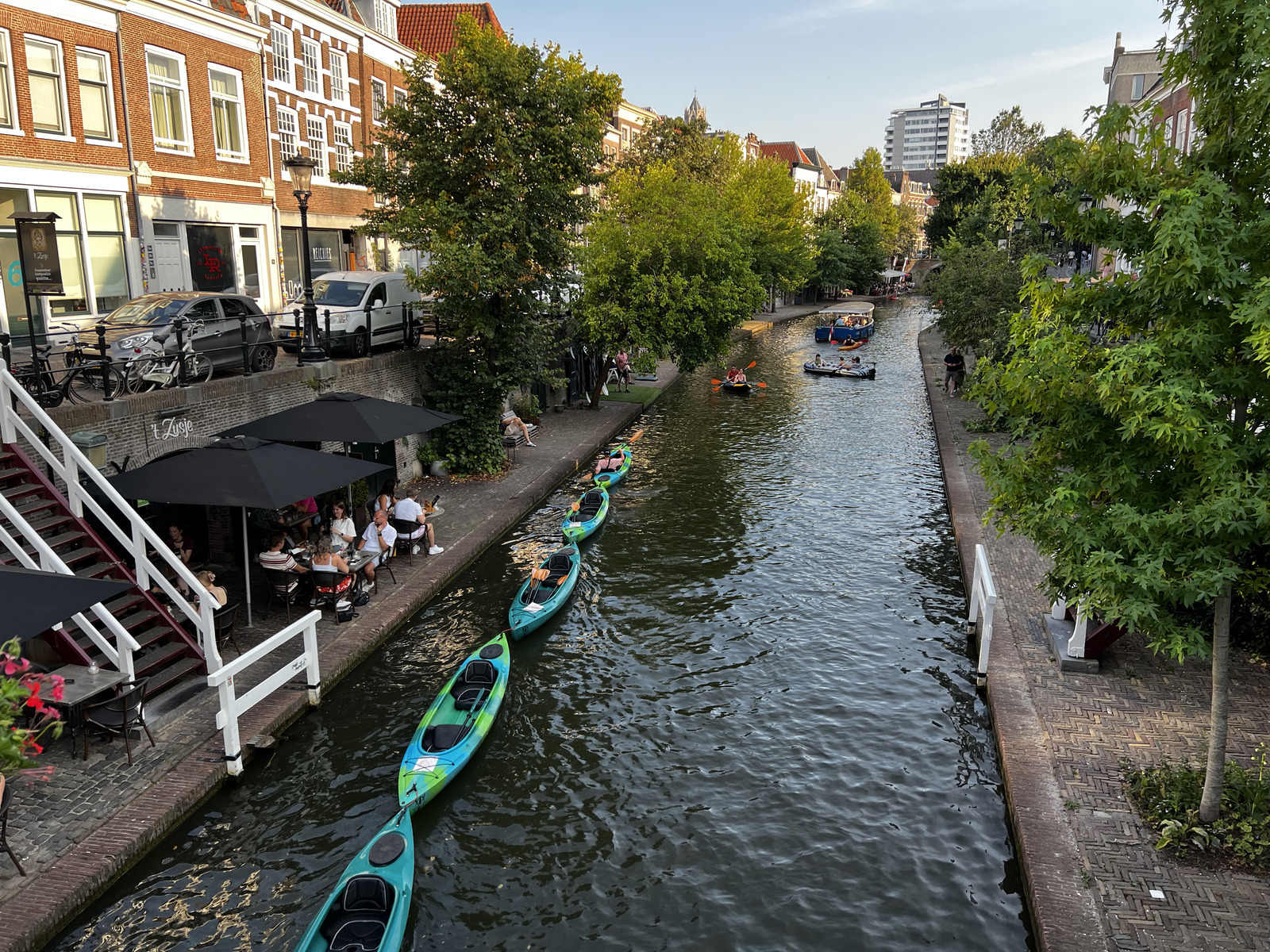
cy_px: 476
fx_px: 954
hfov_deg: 67.3
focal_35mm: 26
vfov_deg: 53.1
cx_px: 635
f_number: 1.5
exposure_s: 1/410
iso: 50
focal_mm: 5.7
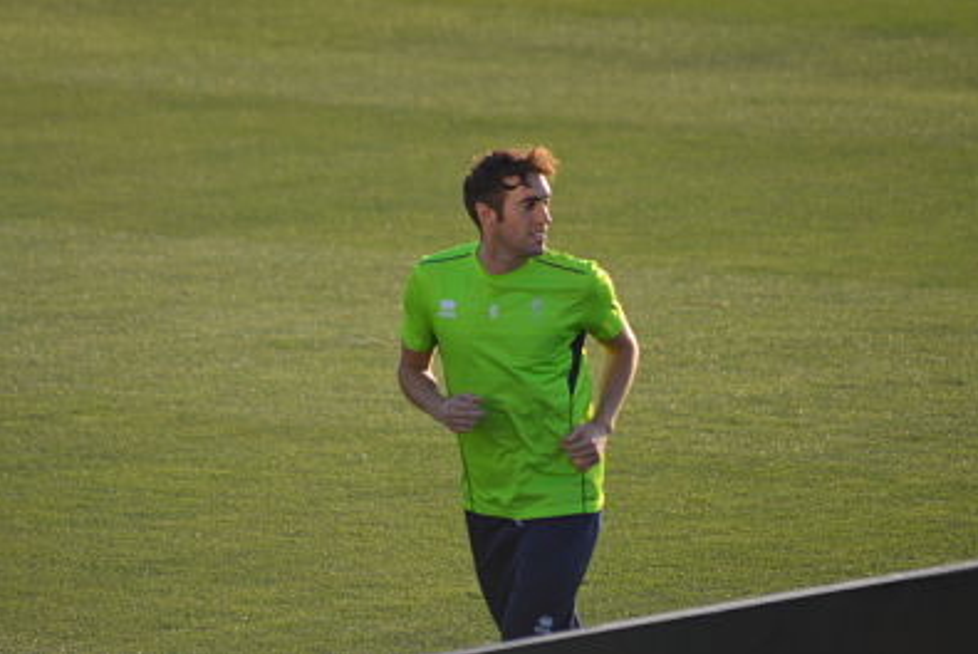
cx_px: 493
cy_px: 327
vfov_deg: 3.0
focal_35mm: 455
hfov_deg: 4.5
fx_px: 12370
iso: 400
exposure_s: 1/800
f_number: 5.6
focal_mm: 300
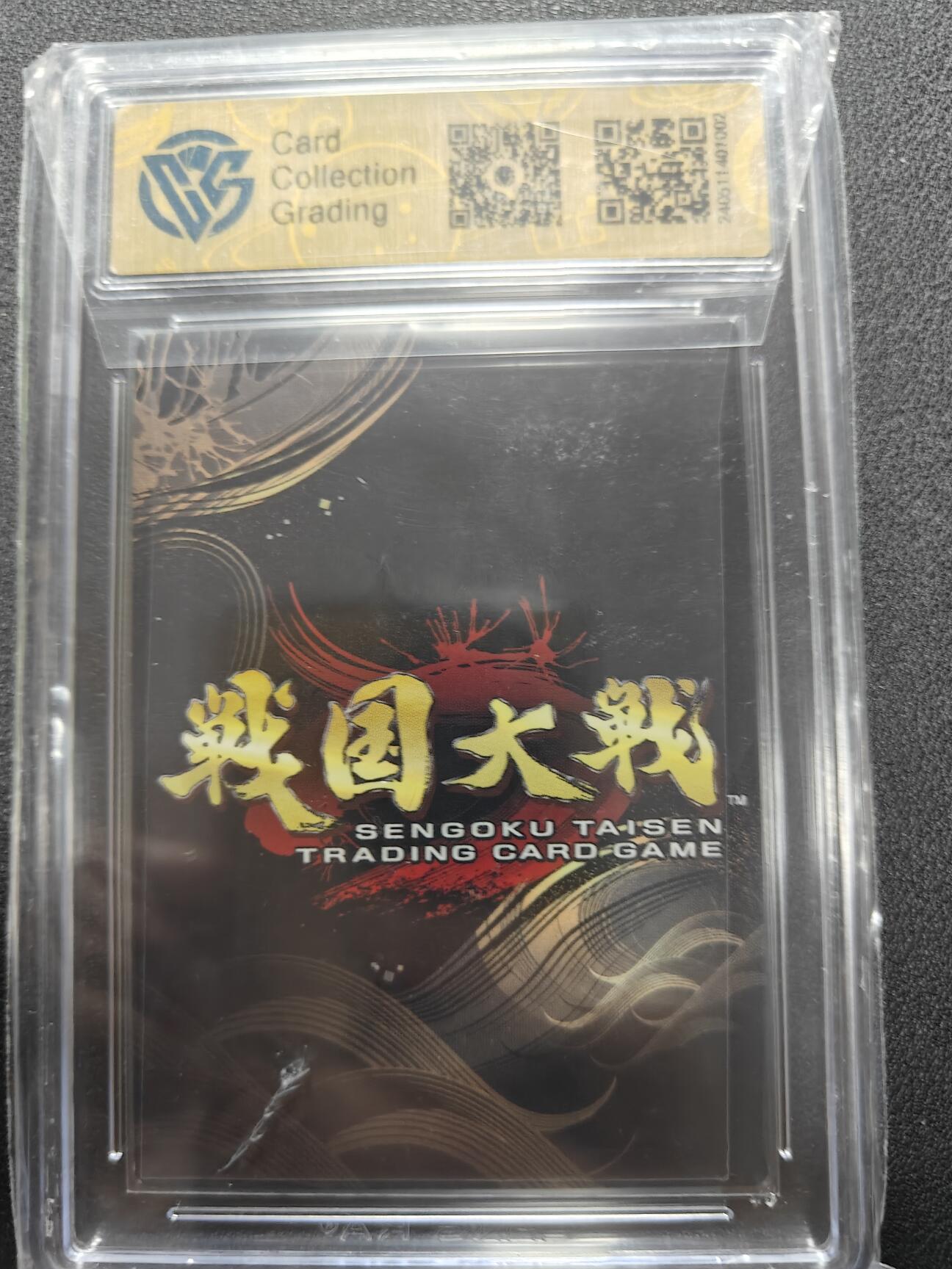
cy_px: 660
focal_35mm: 25
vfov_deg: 69.4
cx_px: 484
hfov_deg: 54.9
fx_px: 917
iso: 160
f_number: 1.8
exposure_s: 1/44
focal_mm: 5.59
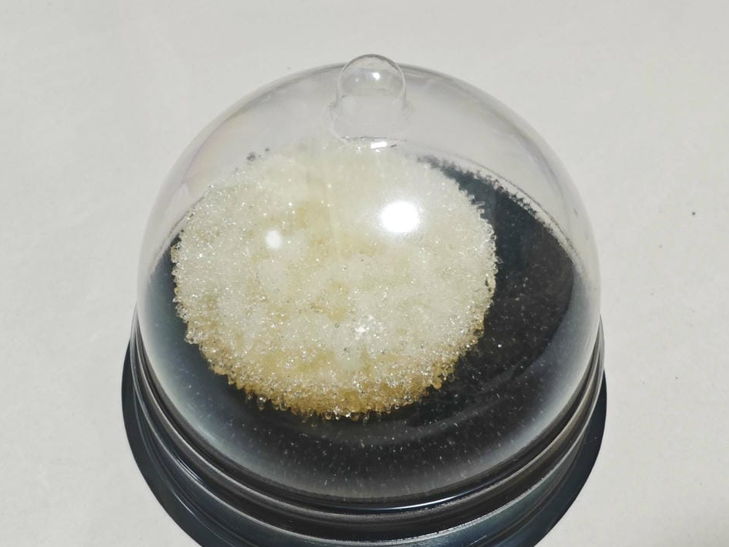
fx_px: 611
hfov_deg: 61.5
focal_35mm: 29
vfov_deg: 48.1
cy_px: 307
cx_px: 327
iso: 250
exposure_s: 1/60
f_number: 1.8
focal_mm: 2.03
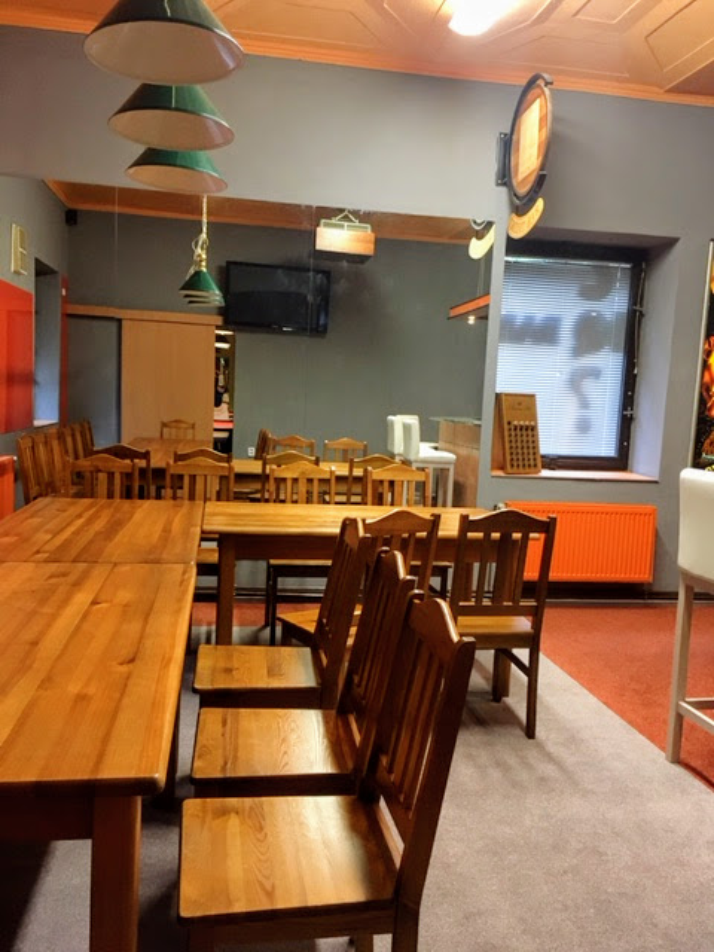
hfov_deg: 48.2
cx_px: 357
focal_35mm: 29
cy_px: 476
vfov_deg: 61.7
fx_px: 798
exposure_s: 1/25
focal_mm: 4.15
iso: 200
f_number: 2.2
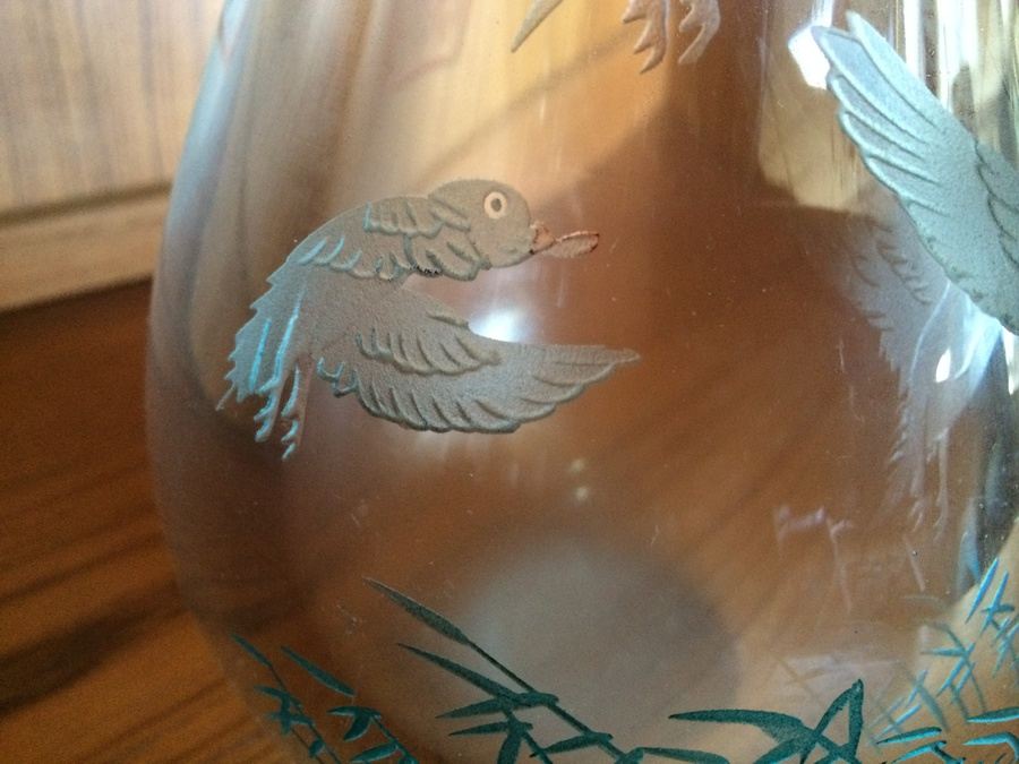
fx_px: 883
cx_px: 510
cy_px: 382
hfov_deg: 60.0
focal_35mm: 30
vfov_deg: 46.8
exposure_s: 1/15
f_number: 2.2
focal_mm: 4.12
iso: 320
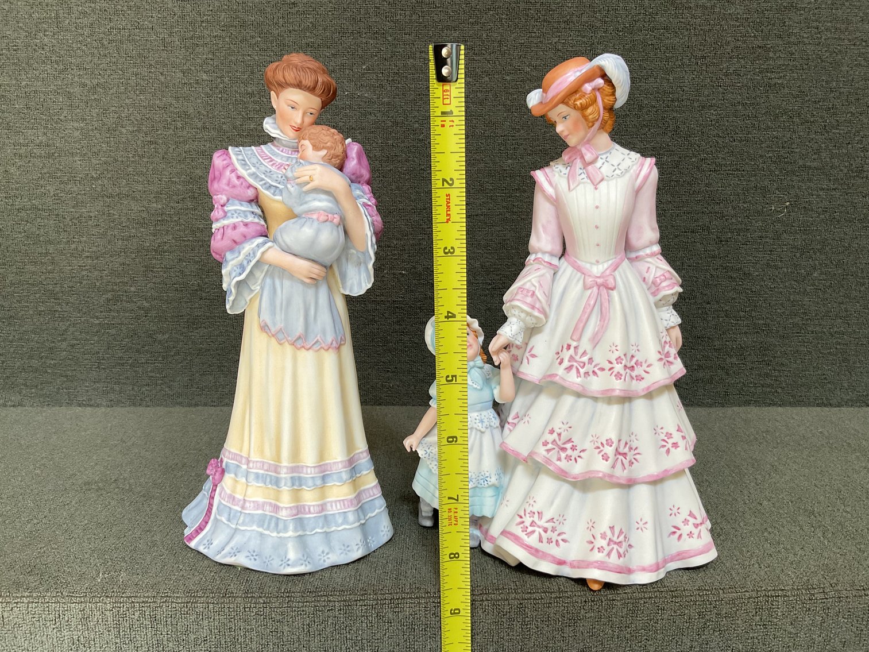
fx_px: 728
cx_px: 434
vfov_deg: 48.2
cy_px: 326
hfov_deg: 61.7
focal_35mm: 29
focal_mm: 3
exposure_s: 1/60
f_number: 1.8
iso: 64
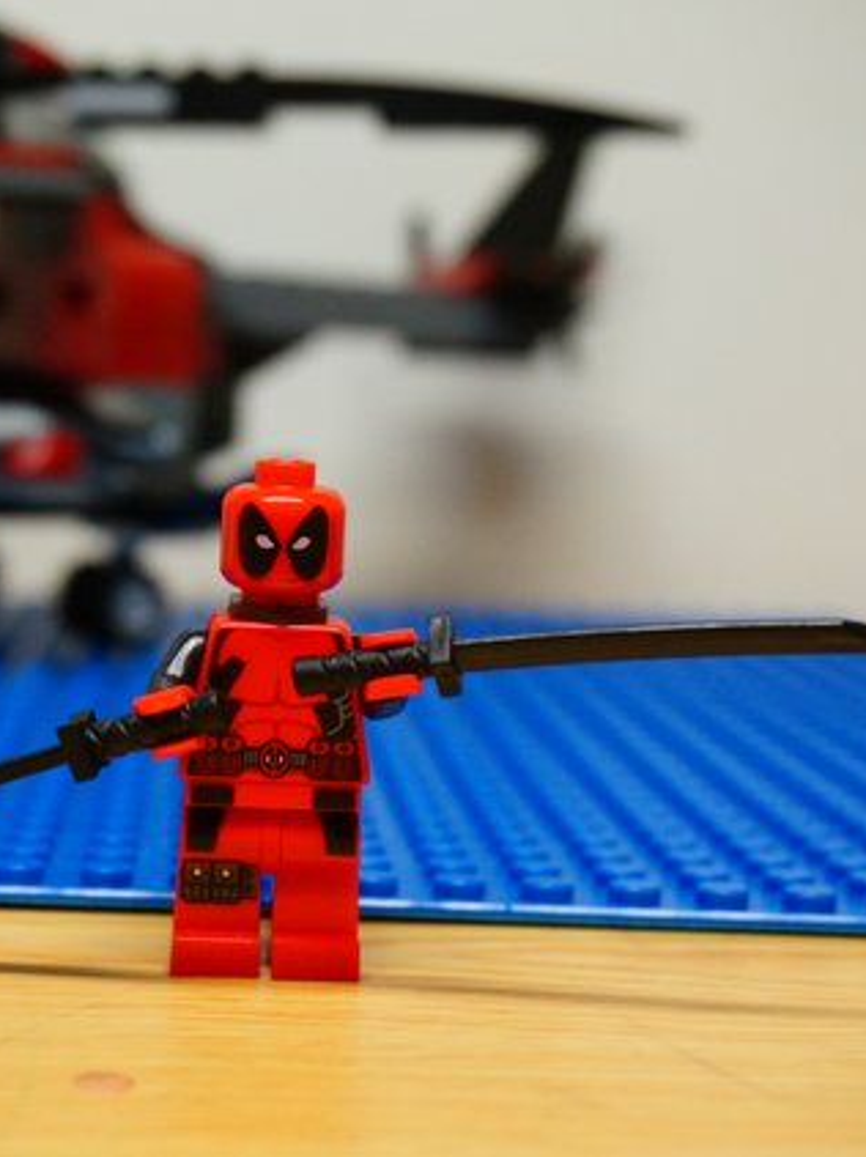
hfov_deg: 20.9
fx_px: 2337
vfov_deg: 27.8
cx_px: 277
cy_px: 576
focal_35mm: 70
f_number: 5.6
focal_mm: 32
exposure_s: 1/160
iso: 1600
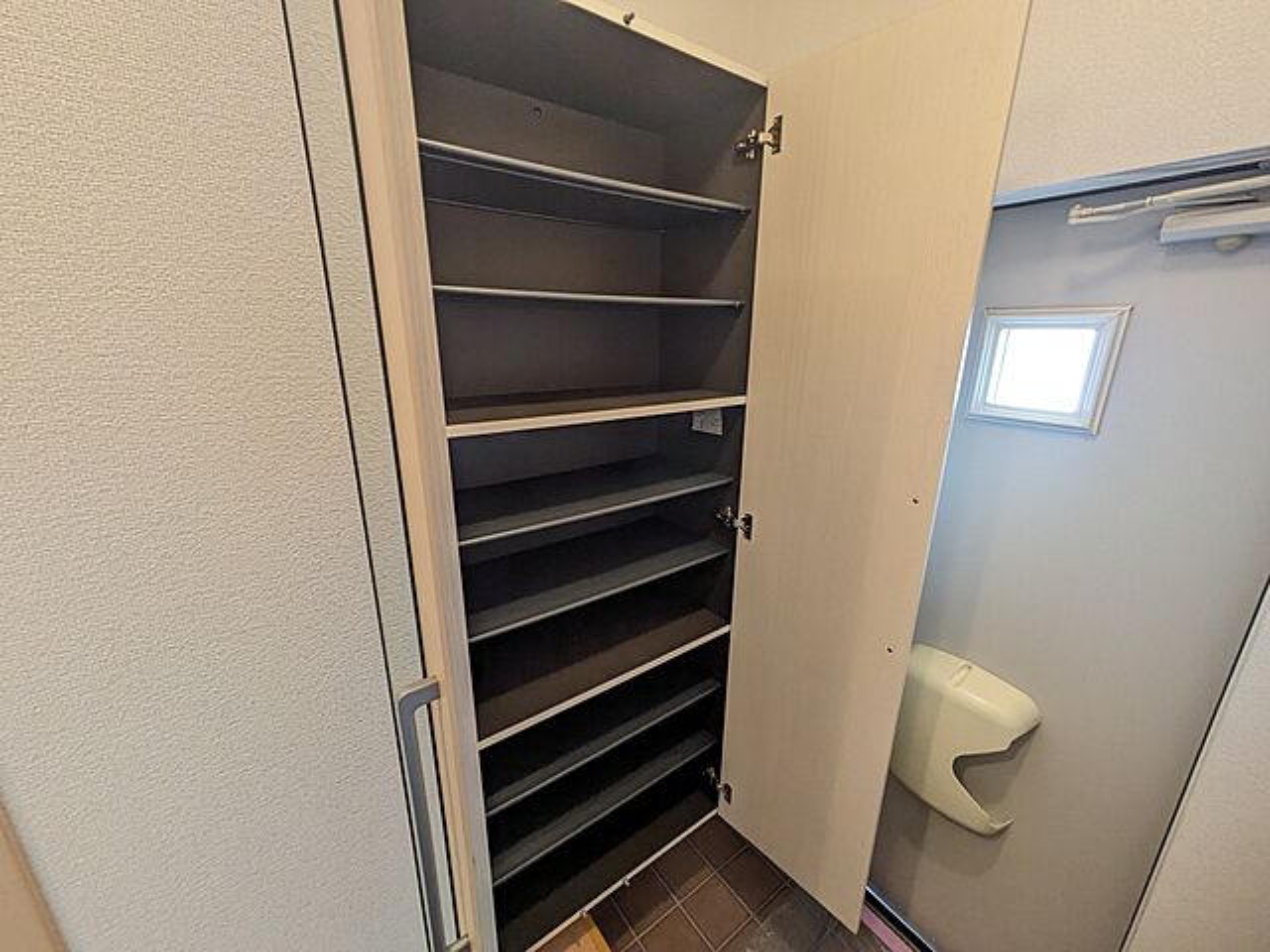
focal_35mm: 14
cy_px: 476
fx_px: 514
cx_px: 635
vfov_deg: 85.7
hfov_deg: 102.1
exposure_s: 1/40
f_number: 2.2
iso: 393
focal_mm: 1.83
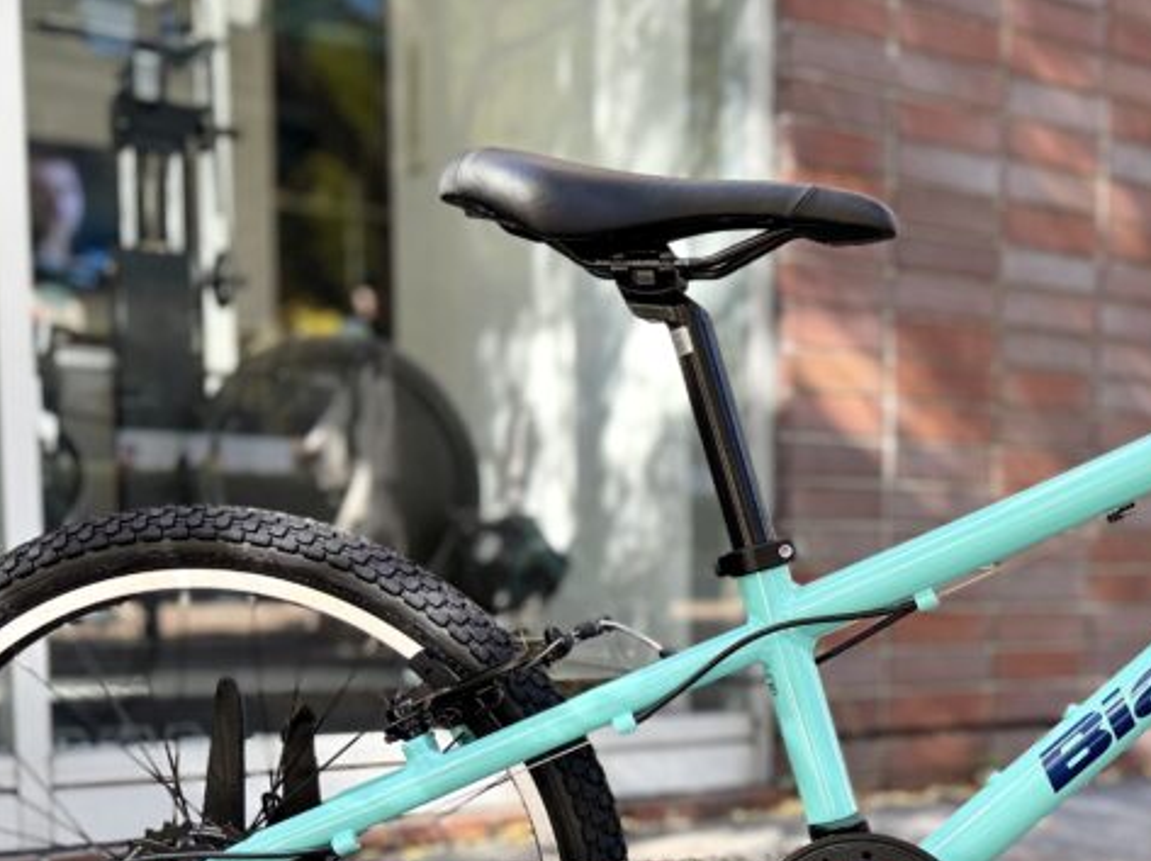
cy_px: 737
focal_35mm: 52
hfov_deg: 35.1
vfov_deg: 27.2
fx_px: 1728
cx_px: 990
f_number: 1.78
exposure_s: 1/243
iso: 125
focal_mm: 6.76
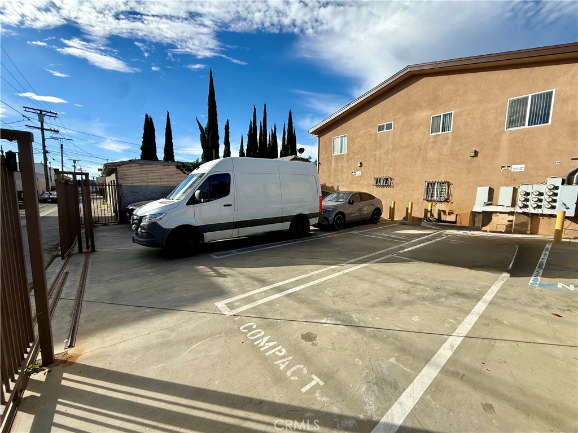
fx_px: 234
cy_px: 216
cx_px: 289
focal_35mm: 14
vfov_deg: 85.7
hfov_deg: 102.1
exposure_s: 1/1534
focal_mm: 2.22
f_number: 2.2
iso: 50
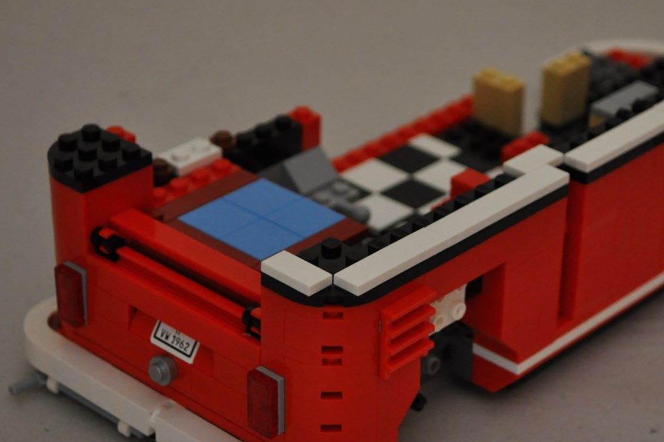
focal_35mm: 106
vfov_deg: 12.9
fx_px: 1953
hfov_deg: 19.2
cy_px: 262
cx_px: 431
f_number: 5.3
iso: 800
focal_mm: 42
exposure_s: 1/60
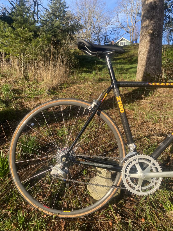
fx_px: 173
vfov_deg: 67.3
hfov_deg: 53.1
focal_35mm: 26
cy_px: 116
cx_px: 86
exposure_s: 1/702
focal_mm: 4.25
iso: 32
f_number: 1.8
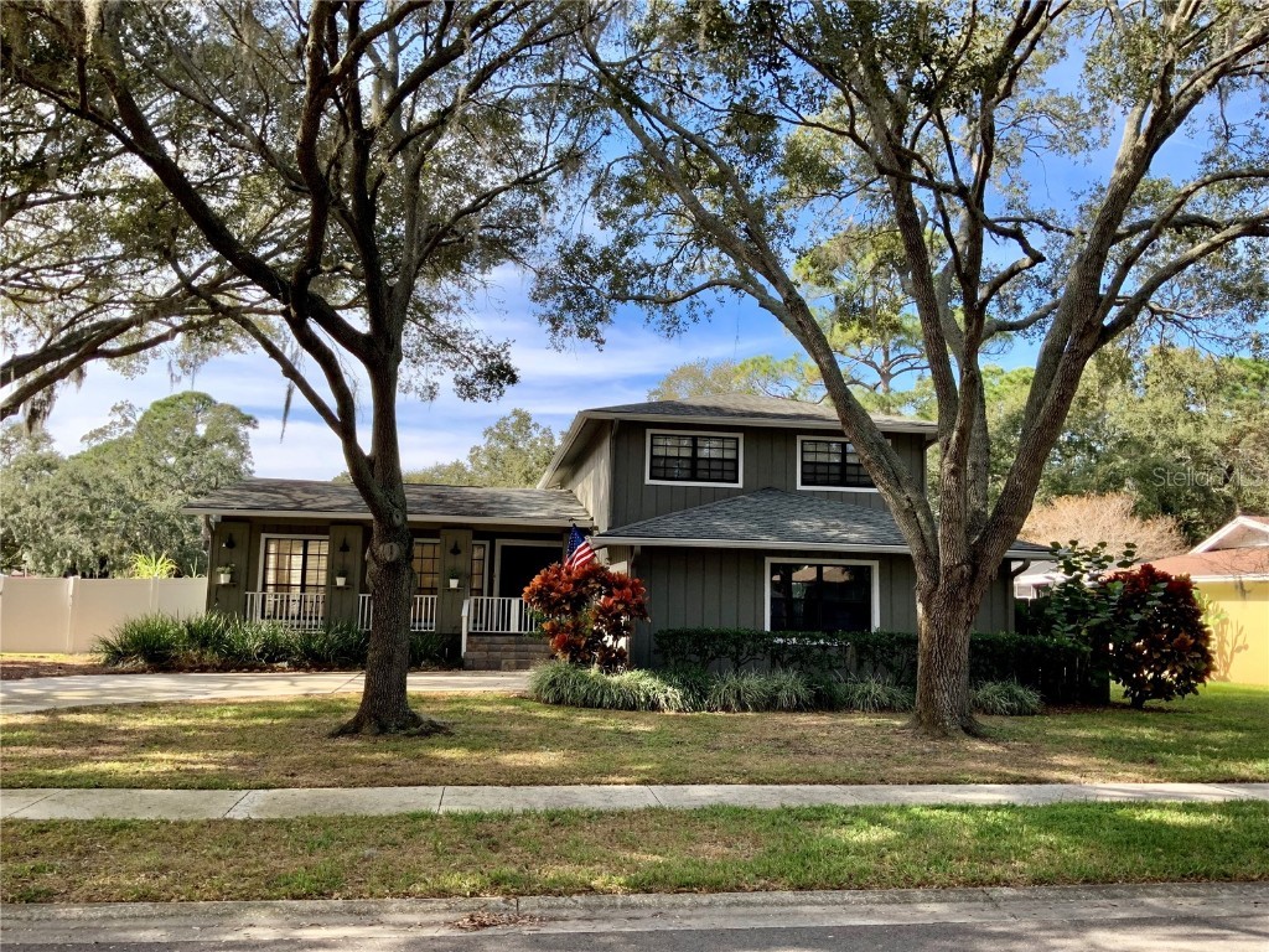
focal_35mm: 29
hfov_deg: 61.7
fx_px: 1063
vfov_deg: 48.2
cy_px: 476
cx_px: 634
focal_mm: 3
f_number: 1.8
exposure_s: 1/551
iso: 16
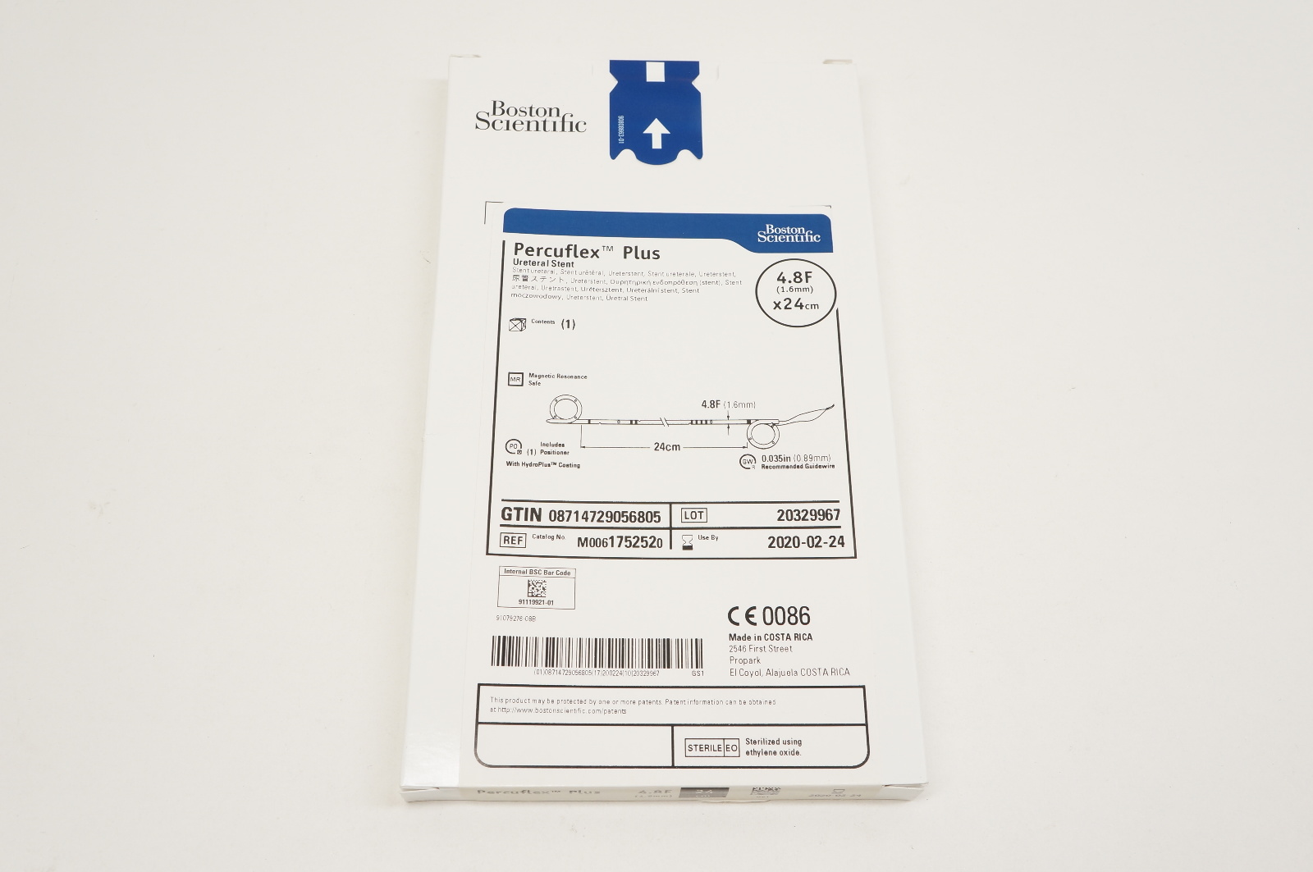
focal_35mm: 34
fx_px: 1257
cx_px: 656
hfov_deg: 55.2
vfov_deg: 38.3
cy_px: 436
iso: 400
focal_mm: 23
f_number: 7.1
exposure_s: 1/60
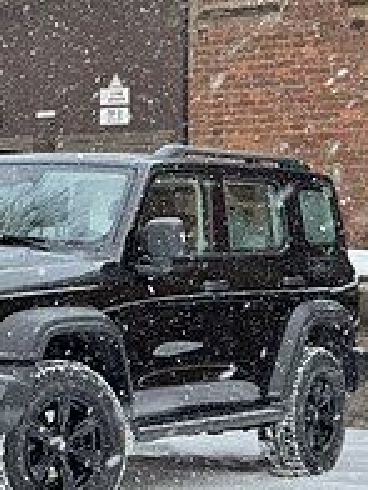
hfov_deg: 10.5
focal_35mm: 140
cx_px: 43
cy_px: 324
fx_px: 1984
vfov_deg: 14.1
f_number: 2.8
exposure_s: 1/99
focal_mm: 9
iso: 160
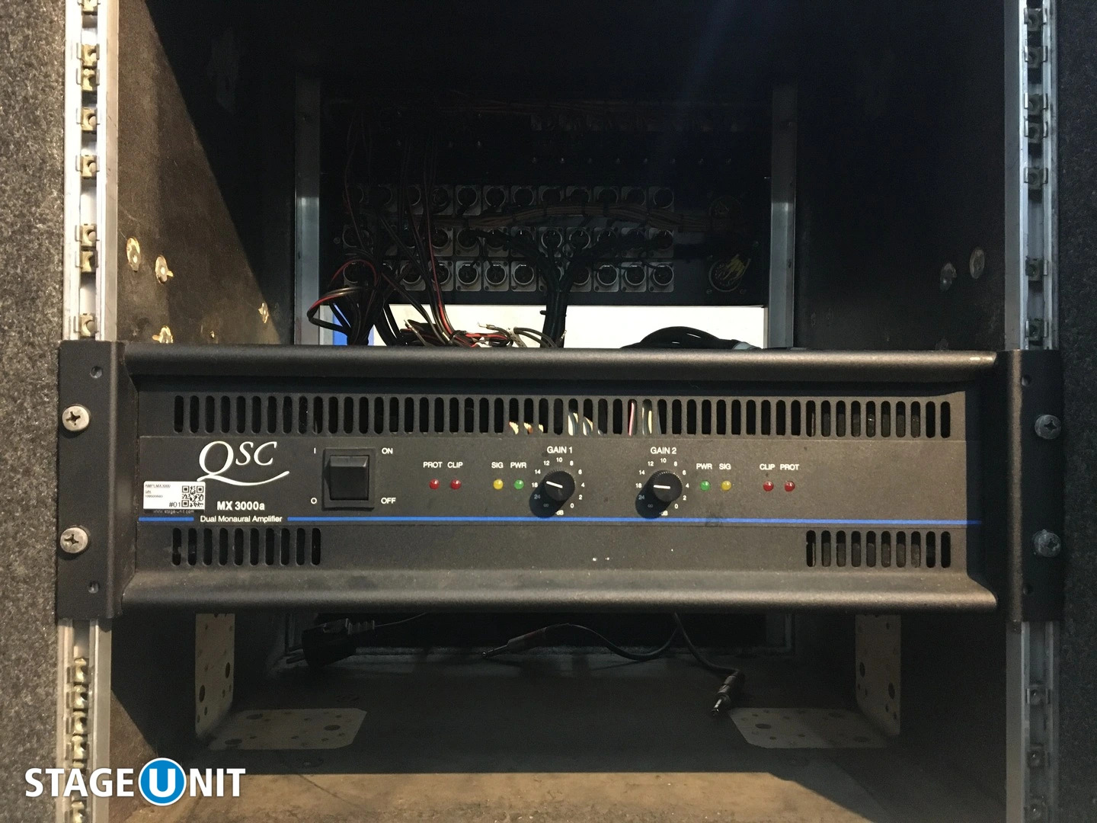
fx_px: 919
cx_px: 548
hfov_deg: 61.7
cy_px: 412
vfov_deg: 48.2
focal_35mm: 29
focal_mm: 4.15
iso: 250
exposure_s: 1/17
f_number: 2.2
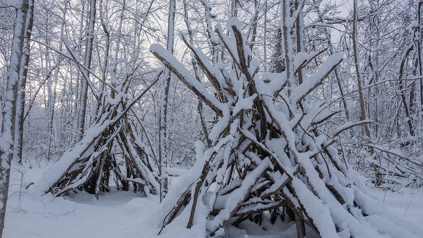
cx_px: 215
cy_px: 129
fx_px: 342
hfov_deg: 63.4
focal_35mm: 31
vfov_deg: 38.3
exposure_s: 1/500
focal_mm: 28.5
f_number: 11
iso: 1250
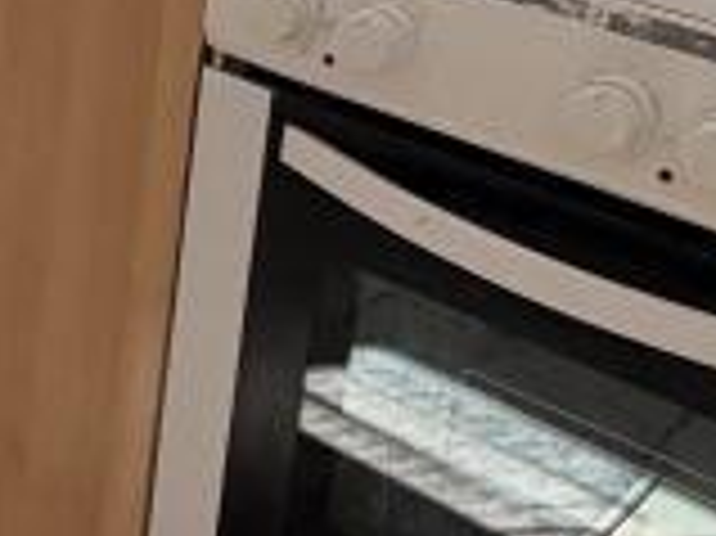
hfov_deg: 18.0
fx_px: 1860
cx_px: -522
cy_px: -243
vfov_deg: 15.3
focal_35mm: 90
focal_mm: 2.22
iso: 50
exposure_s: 1/207
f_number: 2.2
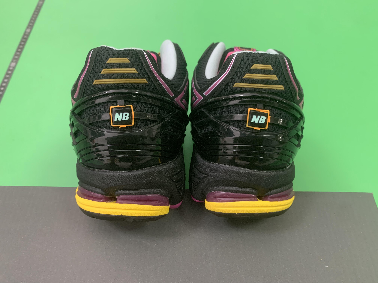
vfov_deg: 53.1
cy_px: 142
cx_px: 189
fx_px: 284
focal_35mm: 26
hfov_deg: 67.3
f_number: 1.8
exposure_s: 1/56
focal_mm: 4.25
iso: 400
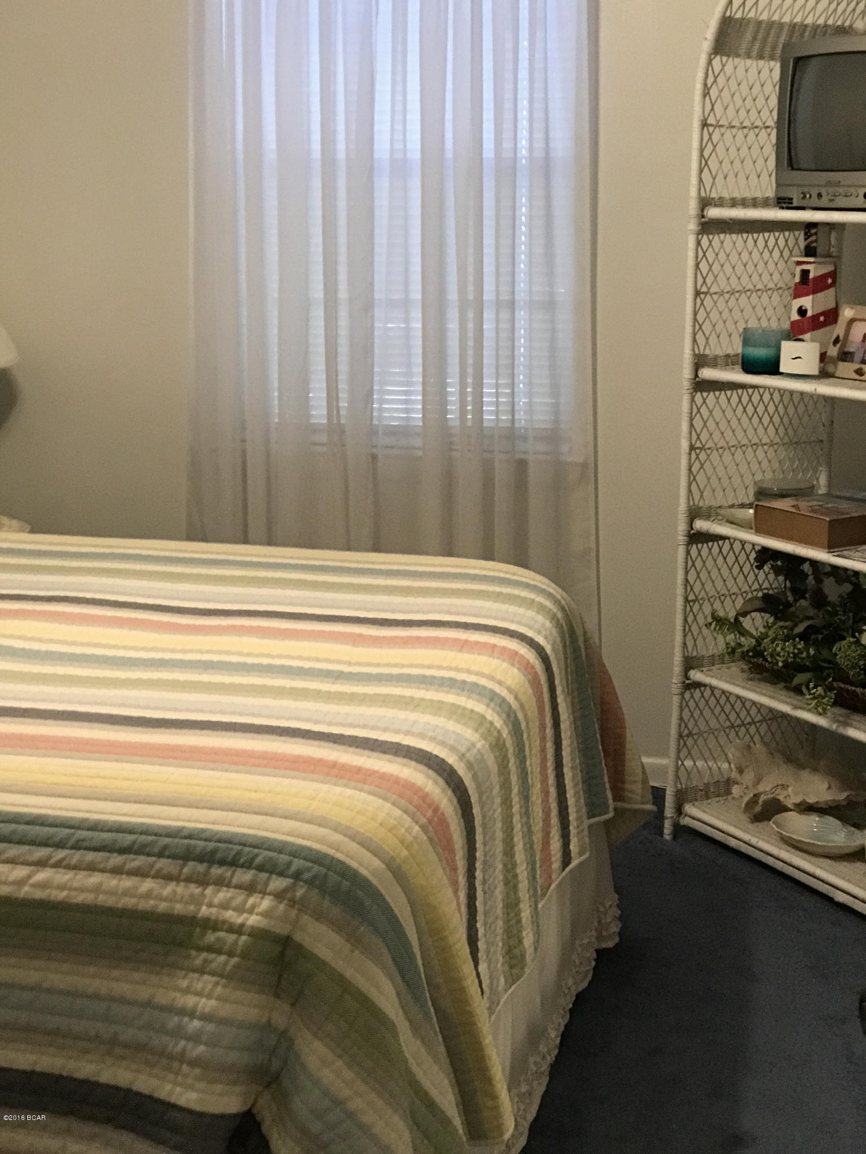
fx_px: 1901
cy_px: 577
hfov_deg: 25.7
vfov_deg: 33.8
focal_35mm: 57
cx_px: 433
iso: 320
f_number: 2.8
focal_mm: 6.6
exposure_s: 1/60
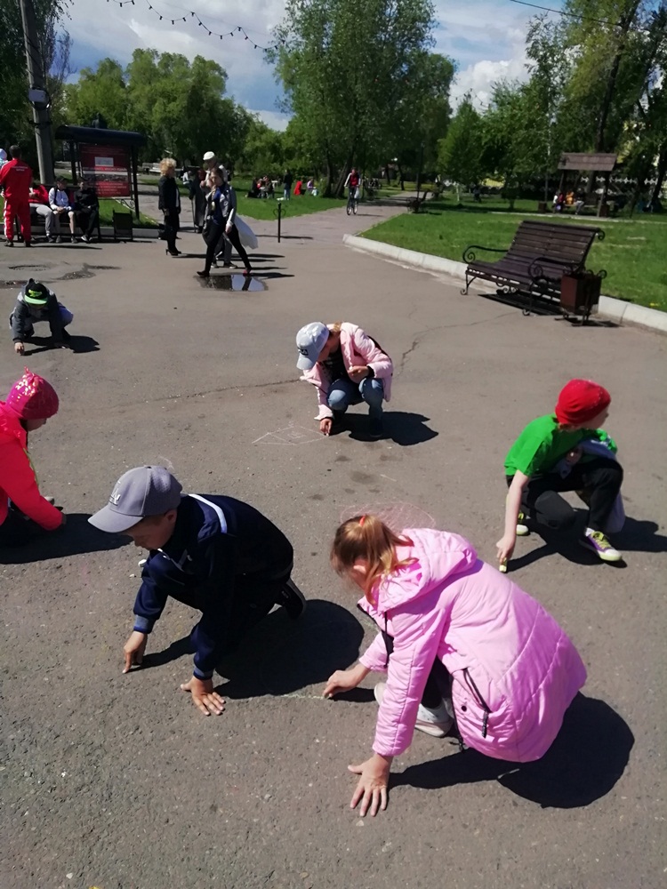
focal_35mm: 26
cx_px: 334
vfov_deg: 67.3
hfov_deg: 53.1
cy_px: 444
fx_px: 668
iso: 50
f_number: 2.2
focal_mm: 3.21
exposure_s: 1/1883
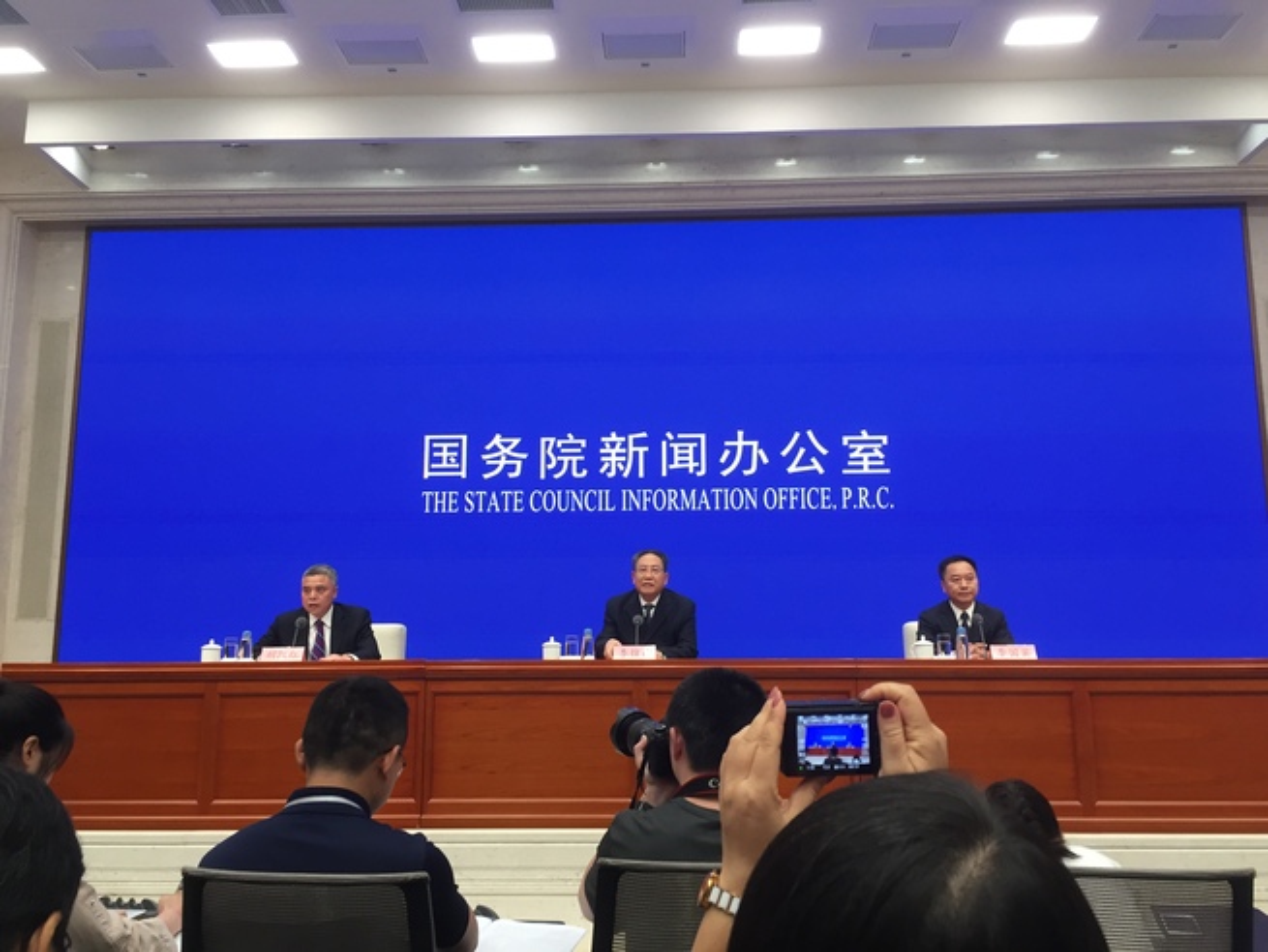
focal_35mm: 29
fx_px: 1063
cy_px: 476
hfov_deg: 61.6
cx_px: 634
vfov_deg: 48.3
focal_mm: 4.15
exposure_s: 1/33
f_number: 2.2
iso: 50
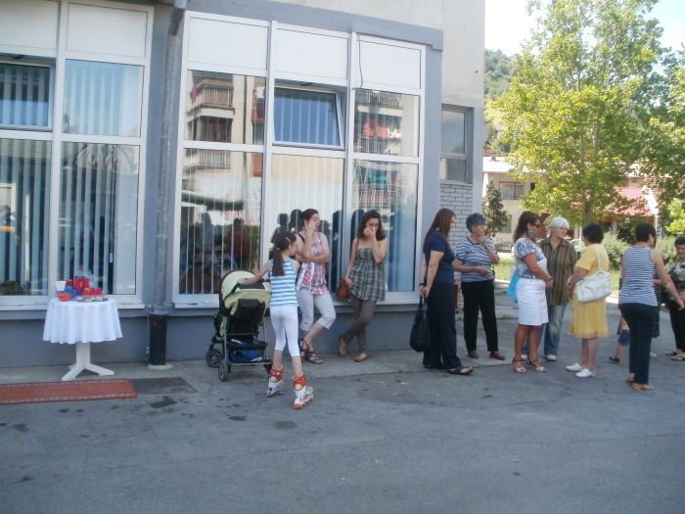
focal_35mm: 36
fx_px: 712
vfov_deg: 39.7
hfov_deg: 51.4
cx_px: 342
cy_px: 257
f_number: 3.5
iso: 125
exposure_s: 1/250
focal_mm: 6.3
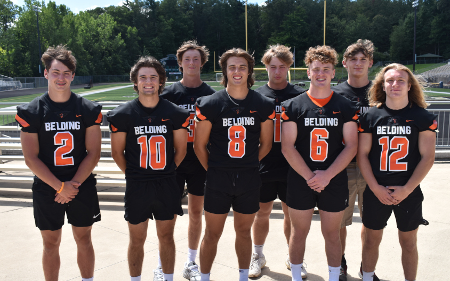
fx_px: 472
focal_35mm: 39
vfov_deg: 33.1
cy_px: 144
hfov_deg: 51.0
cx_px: 224
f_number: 8
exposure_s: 1/320
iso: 200
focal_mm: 25
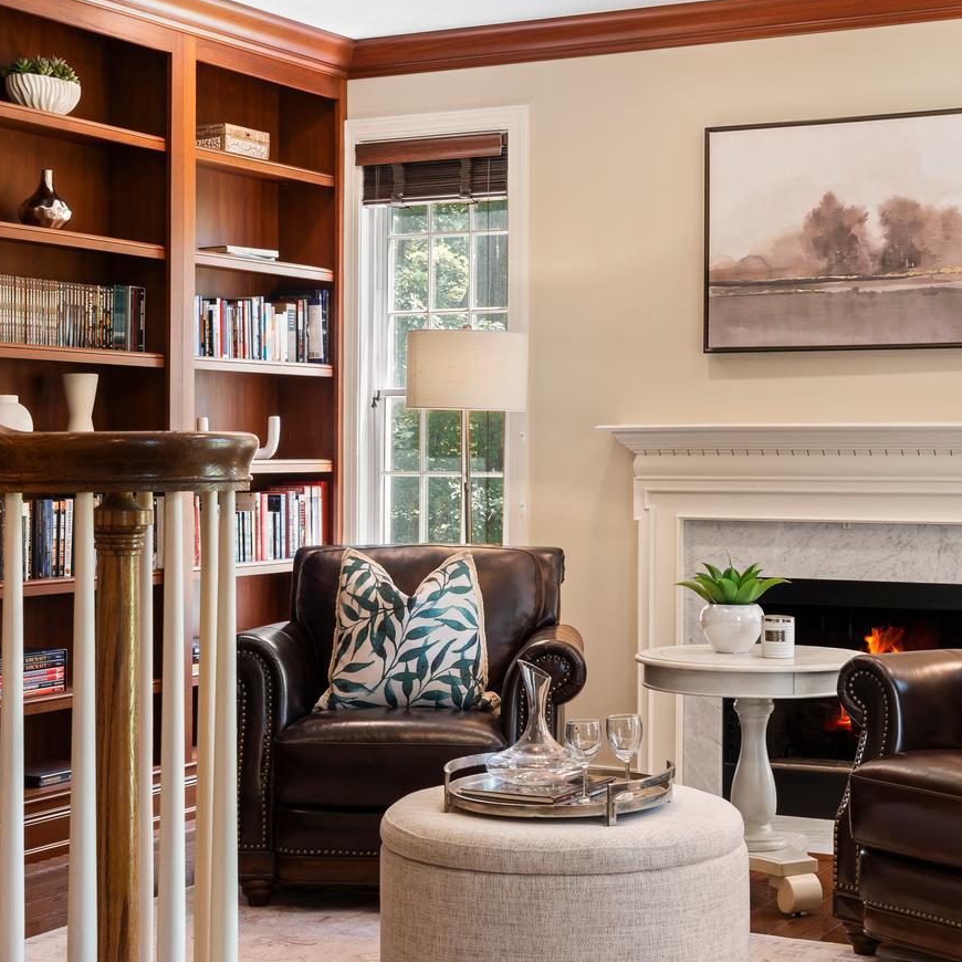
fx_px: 1949
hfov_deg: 27.7
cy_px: 443
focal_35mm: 62
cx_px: 554
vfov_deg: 27.7
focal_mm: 31
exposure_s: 1
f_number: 10
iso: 250
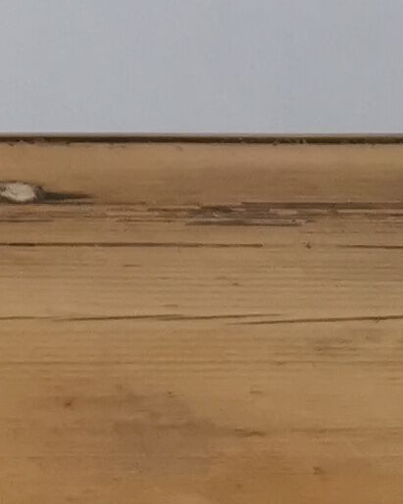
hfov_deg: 7.6
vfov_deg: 9.1
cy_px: -755
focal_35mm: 187
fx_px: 2789
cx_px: -628
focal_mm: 5.58
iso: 200
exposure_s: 1/100
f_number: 1.8
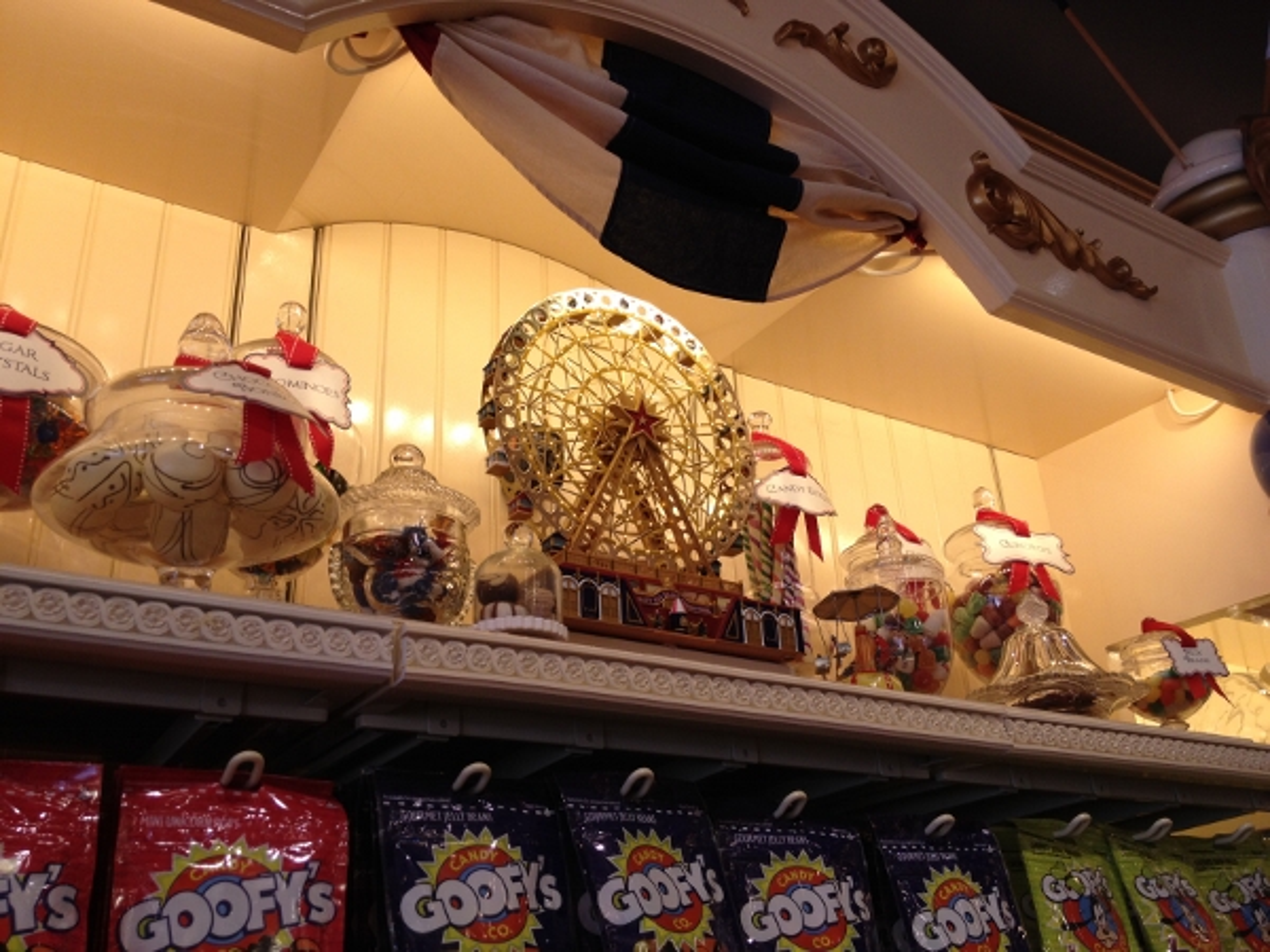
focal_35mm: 35
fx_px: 1284
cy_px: 476
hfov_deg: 52.6
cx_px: 635
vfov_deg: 40.7
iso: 80
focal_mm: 4.28
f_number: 2.4
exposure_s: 1/60
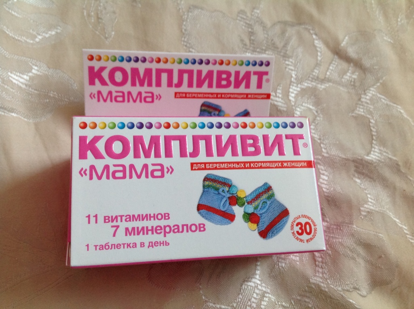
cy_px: 154
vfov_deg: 40.6
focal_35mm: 35
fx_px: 418
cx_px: 207
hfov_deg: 52.7
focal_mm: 4.28
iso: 125
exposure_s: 1/15
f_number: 2.4
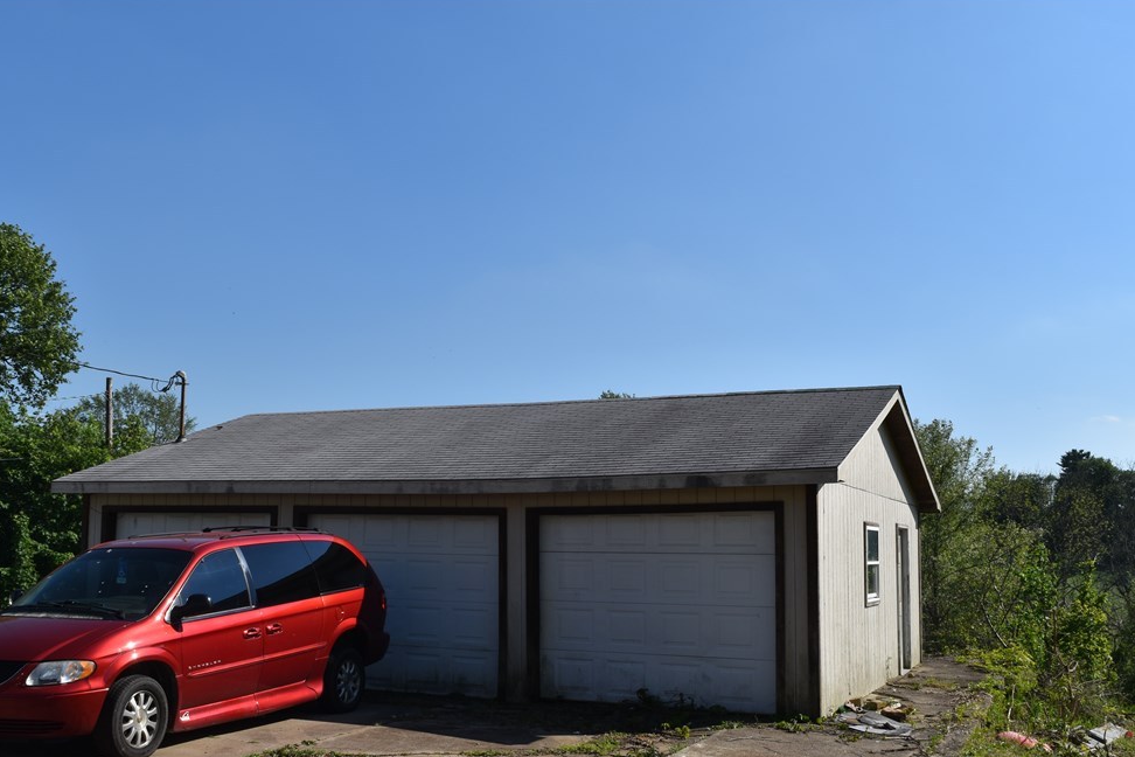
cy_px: 415
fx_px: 1216
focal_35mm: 39
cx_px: 576
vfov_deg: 34.5
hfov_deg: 50.0
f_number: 13
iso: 100
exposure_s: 1/200
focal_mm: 23
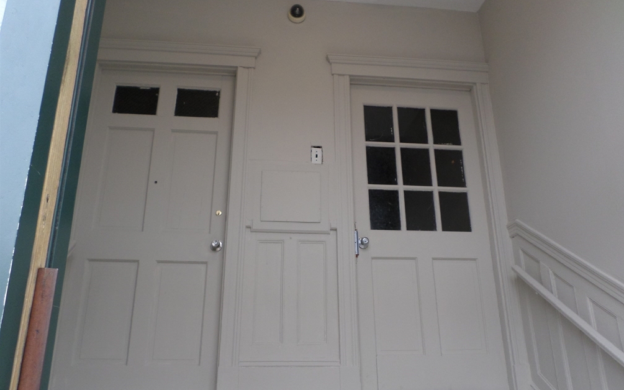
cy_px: 225
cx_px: 317
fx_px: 459
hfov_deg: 68.4
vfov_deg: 45.9
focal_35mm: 27
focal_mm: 4.5
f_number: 2.5
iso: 80
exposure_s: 1/60
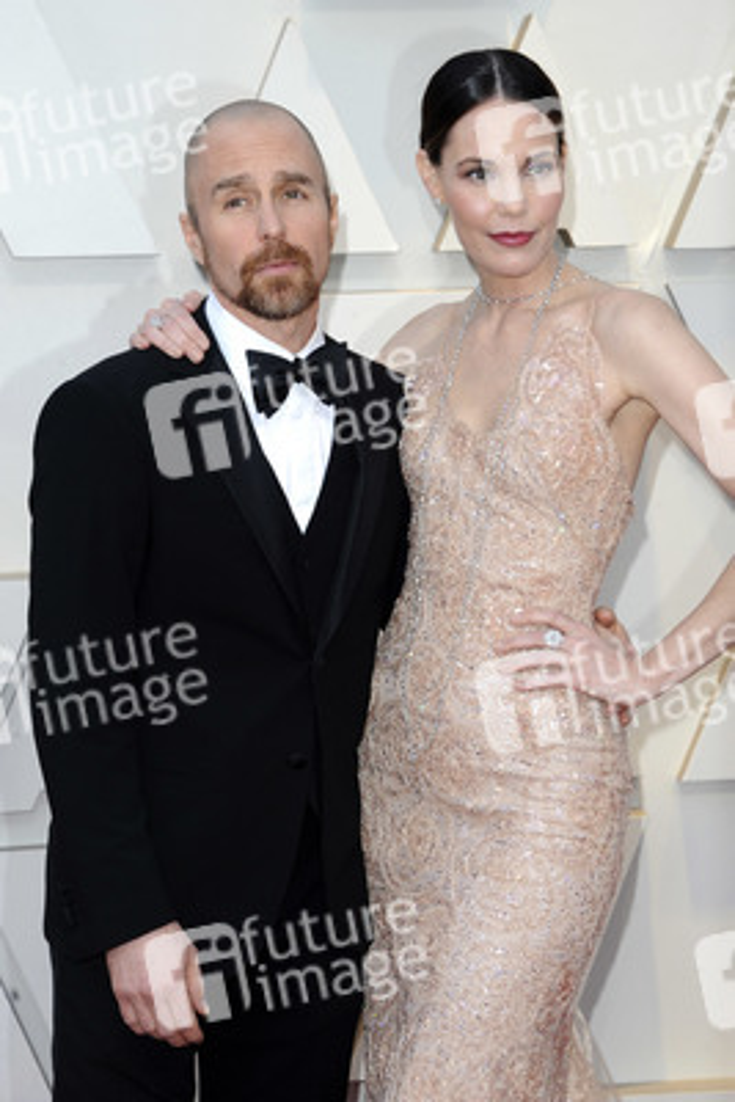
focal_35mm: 90
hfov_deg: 15.2
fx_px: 2754
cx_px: 368
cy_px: 551
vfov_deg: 22.6
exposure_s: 1/250
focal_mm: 90
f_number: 8
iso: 800
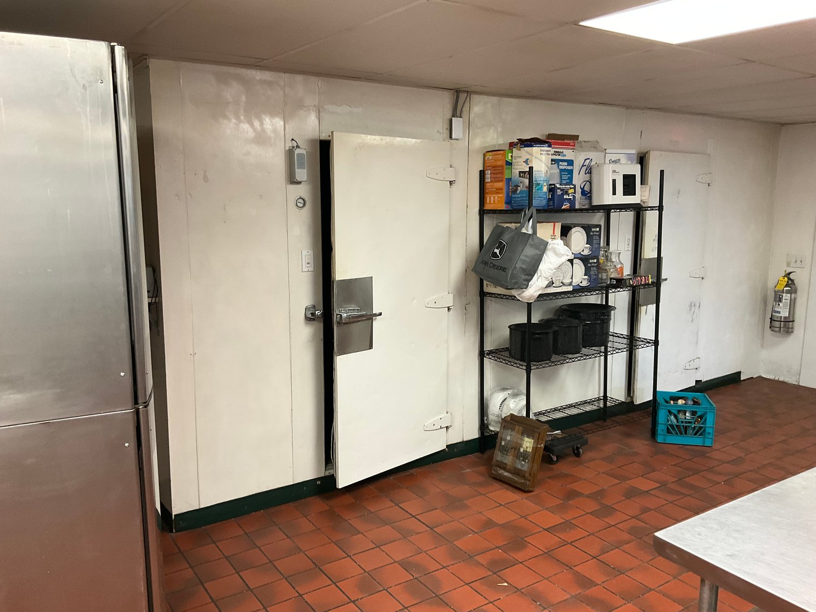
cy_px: 306
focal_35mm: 29
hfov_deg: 61.7
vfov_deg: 48.2
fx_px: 684
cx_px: 408
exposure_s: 1/60
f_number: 1.8
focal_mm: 3
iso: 100
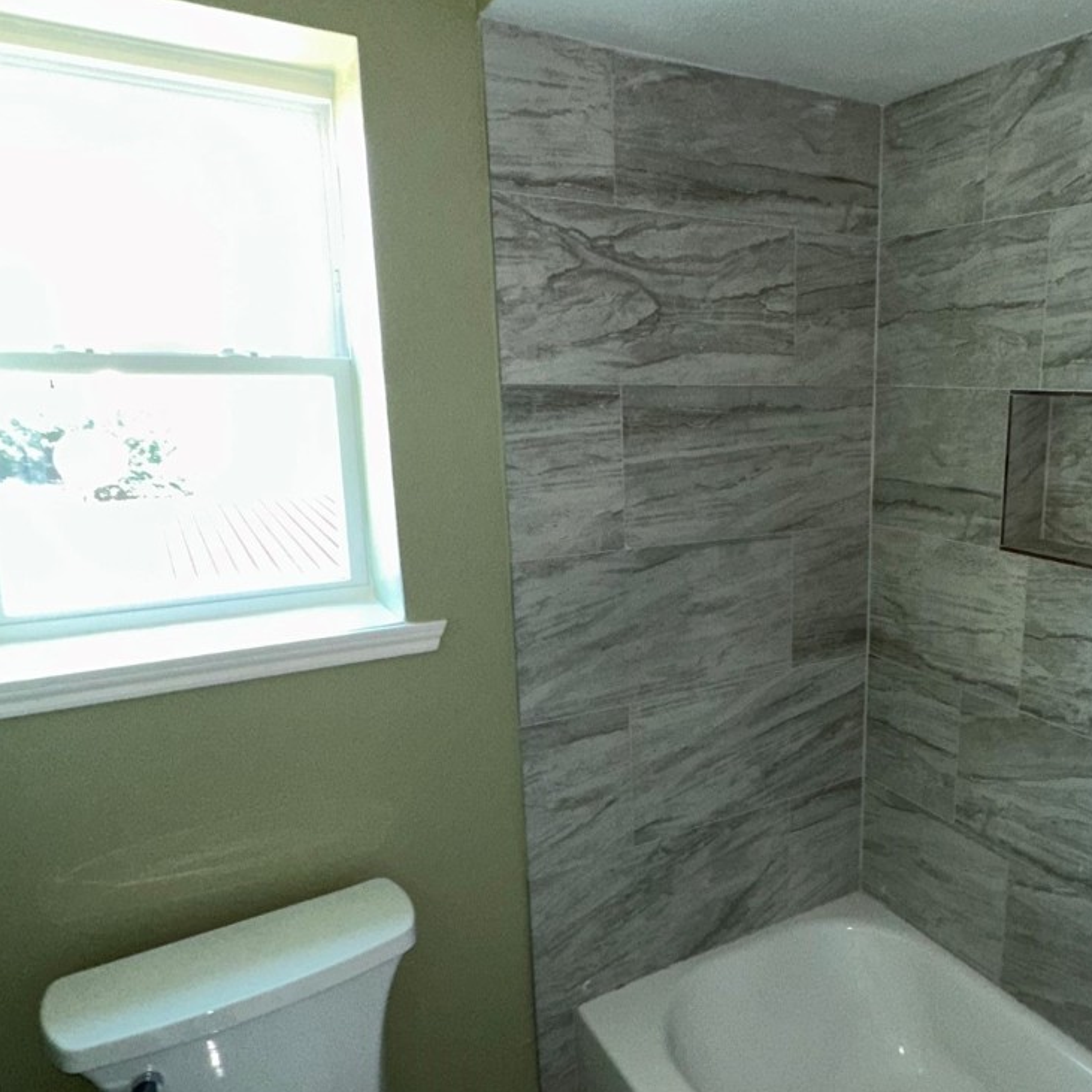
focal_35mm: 26
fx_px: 928
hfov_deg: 58.5
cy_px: 571
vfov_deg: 60.9
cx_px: 787
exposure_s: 1/60
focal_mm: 2.22
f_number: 2.2
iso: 125
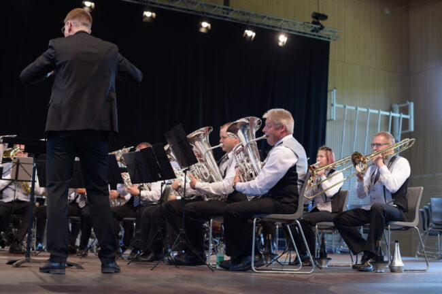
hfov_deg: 39.6
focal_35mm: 50
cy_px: 147
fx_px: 613
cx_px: 221
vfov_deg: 26.9
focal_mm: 50
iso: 400
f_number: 2.8
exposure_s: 1/200
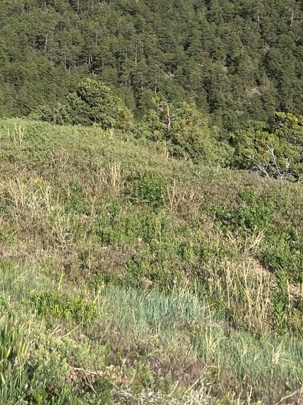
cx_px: -132
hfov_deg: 17.6
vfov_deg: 24.7
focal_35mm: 76
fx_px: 888
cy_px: 18
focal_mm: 5.7
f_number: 1.5
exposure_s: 1/5319
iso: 50
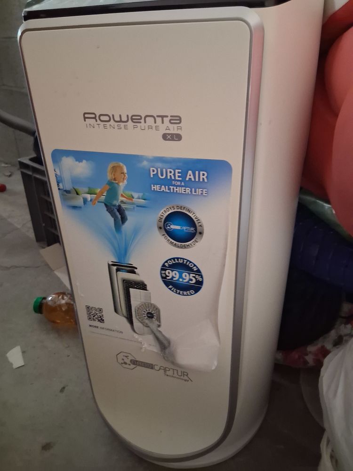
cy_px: 236
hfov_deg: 53.1
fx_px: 354
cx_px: 176
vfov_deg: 67.3
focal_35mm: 26
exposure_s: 1/20
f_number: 1.8
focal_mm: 3.98
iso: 1600
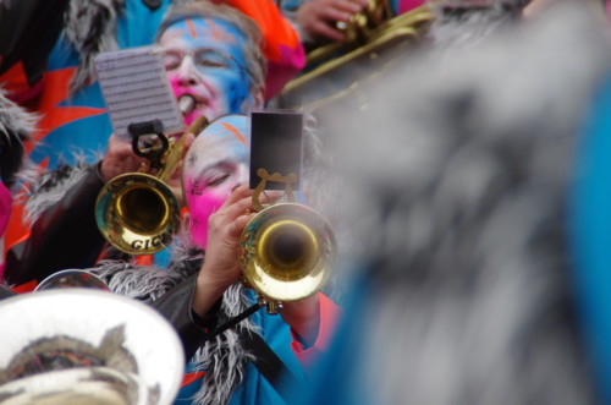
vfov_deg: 4.6
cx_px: 306
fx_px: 5080
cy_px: 202
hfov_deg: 6.9
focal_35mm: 300
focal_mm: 200
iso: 800
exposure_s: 1/250
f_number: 6.3
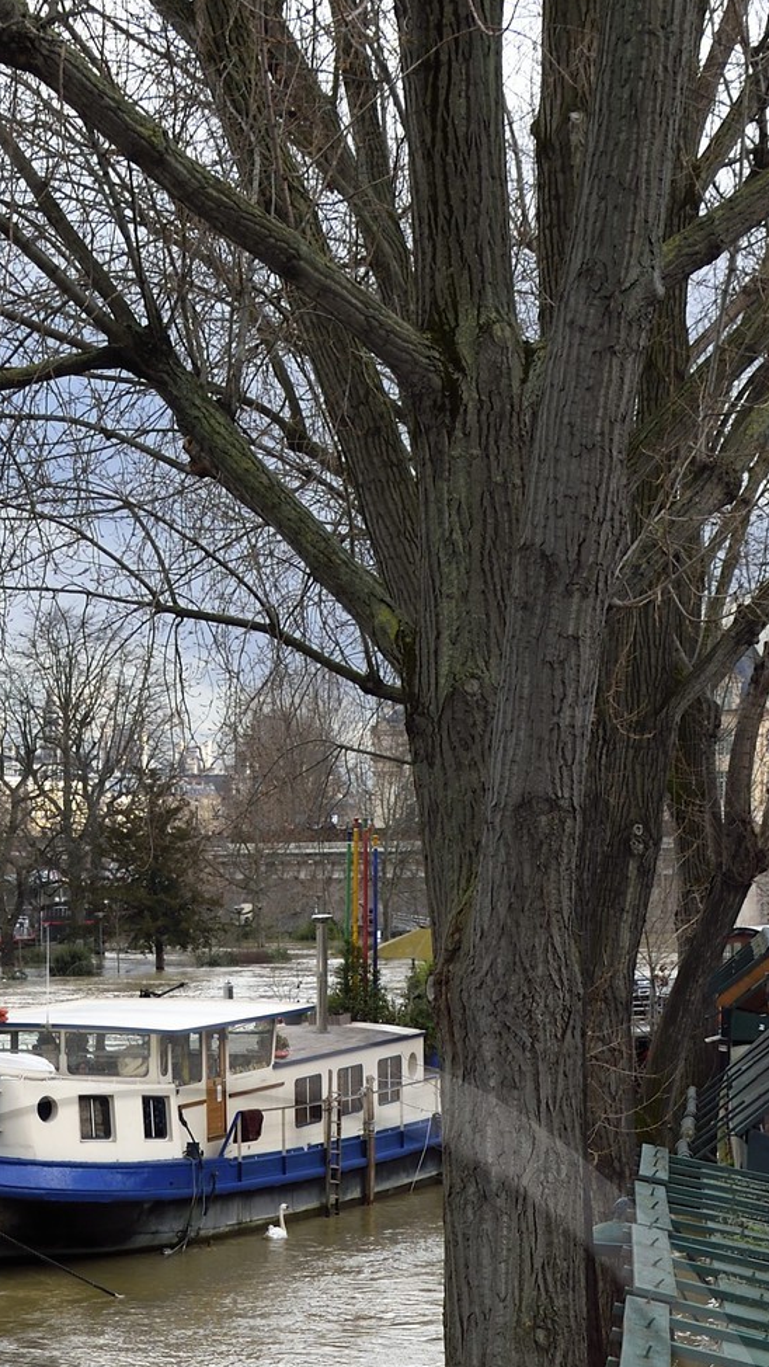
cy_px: 1674
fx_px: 3371
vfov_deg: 21.2
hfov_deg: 13.0
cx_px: 175
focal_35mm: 93
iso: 200
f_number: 7.1
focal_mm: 36
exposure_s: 1/250
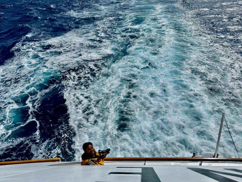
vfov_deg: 56.8
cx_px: 121
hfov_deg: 71.6
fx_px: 168
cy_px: 91
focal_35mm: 24
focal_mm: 6.76
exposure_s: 1/17544
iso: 64
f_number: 1.78
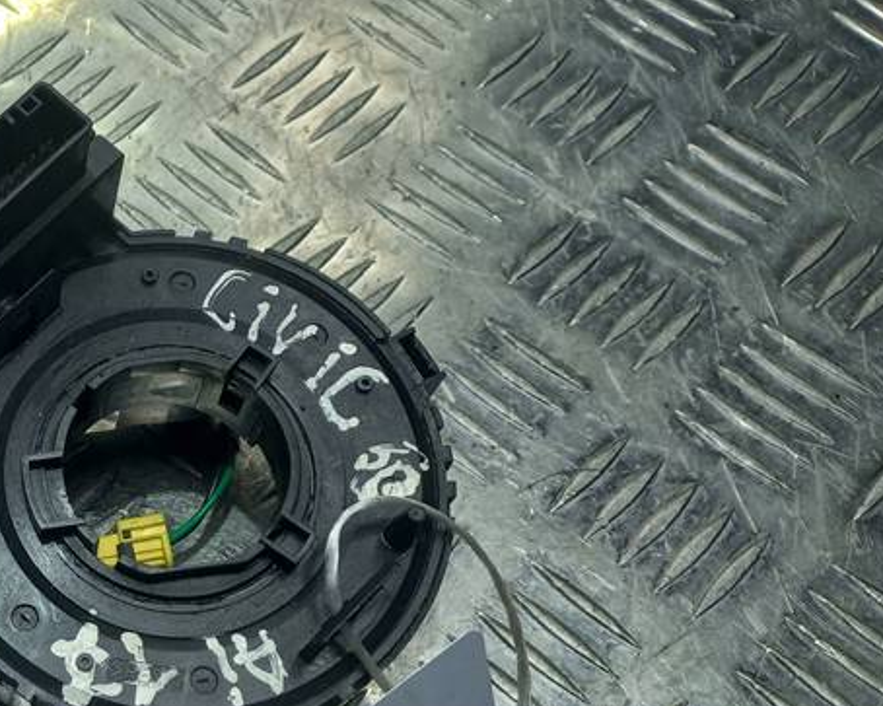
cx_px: -58
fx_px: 1437
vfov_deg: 27.1
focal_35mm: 55
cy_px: 548
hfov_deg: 30.9
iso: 25
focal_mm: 4.6
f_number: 1.8
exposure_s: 1/100
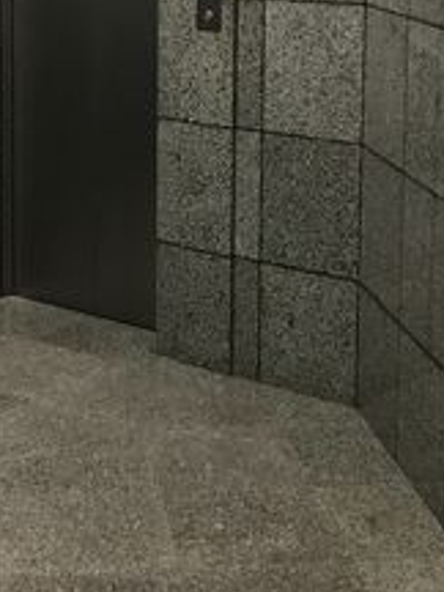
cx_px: 123
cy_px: 90
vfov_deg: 23.1
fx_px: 1419
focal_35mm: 83
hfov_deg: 17.7
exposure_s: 1/15
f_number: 1.8
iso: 40
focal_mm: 3.99
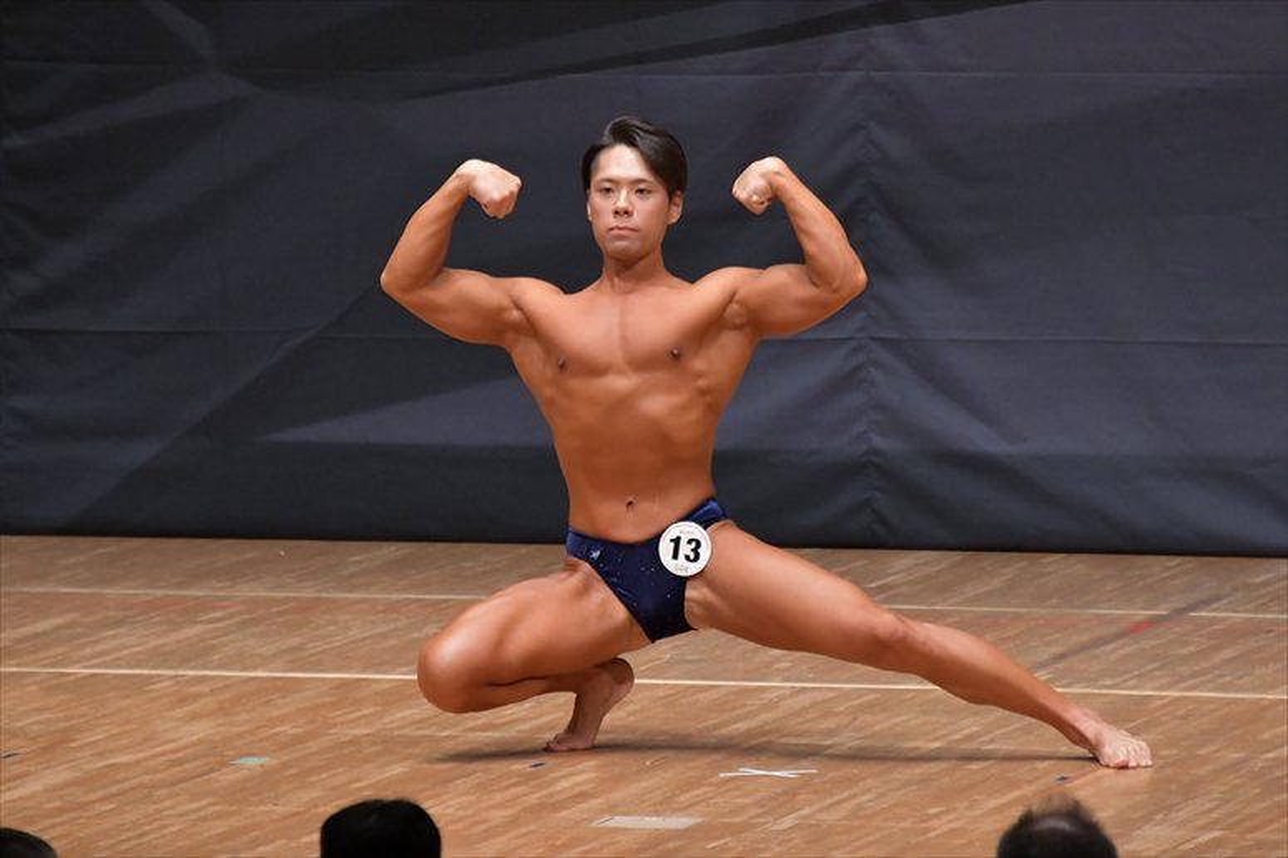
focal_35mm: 375
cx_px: 644
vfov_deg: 3.7
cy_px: 429
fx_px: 13410
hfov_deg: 5.5
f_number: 5.6
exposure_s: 1/400
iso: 6400
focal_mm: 250
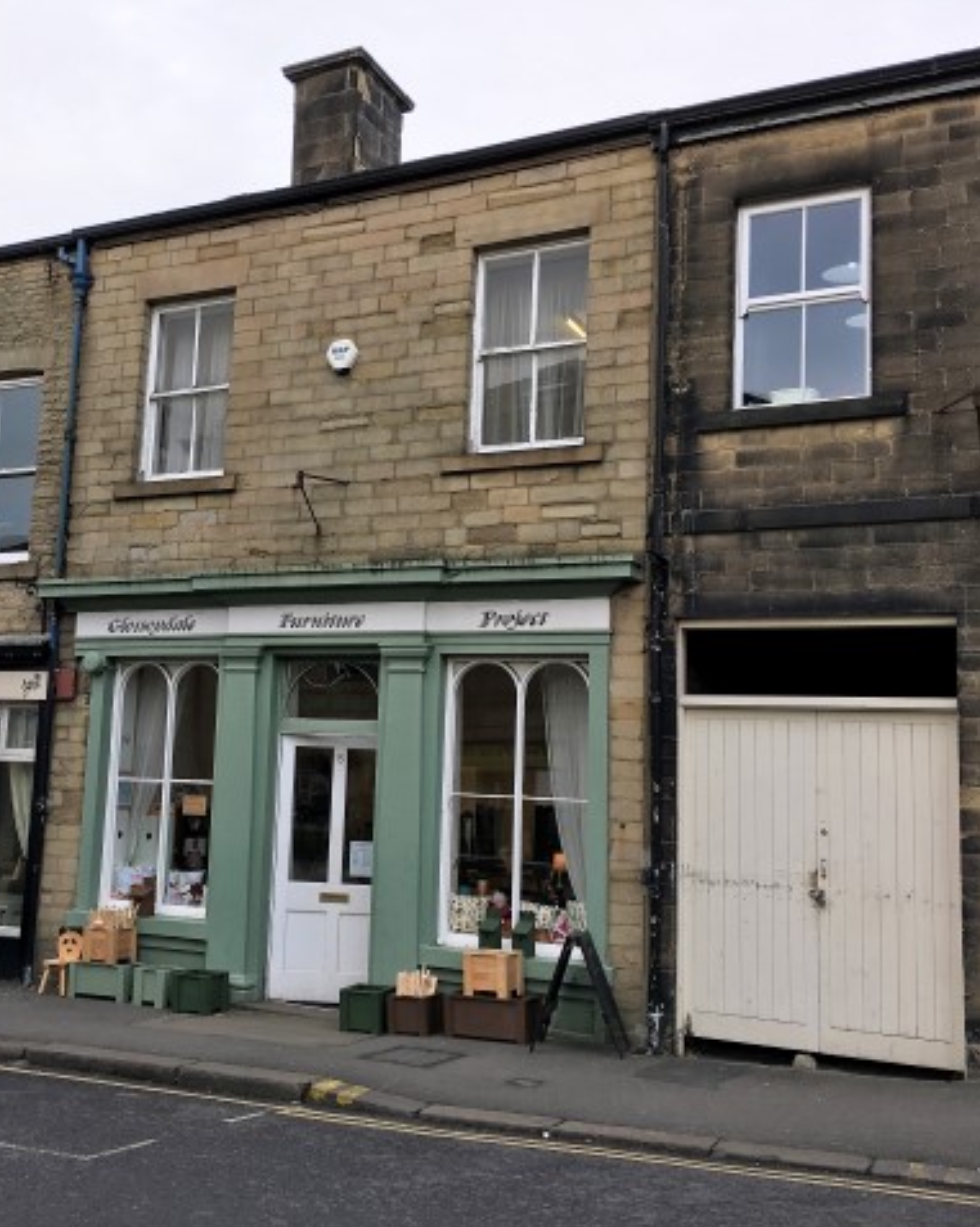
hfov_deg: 38.7
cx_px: 337
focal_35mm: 38
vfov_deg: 48.0
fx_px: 1379
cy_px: 612
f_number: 2.2
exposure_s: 1/349
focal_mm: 4.15
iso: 25
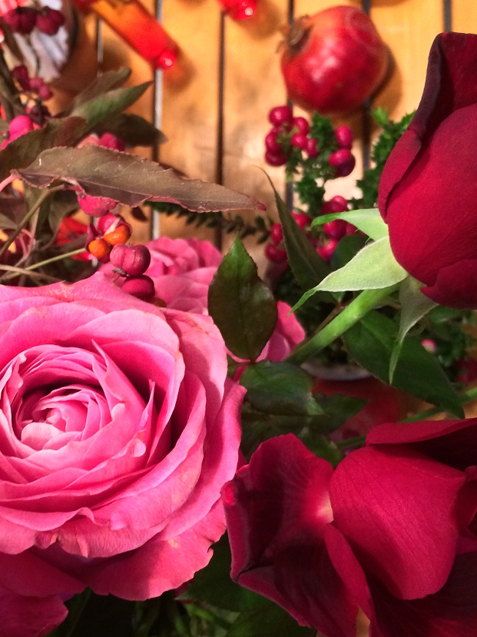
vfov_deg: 44.7
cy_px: 361
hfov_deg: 34.1
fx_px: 772
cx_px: 164
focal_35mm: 42
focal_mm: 4.15
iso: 320
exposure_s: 1/25
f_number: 2.2
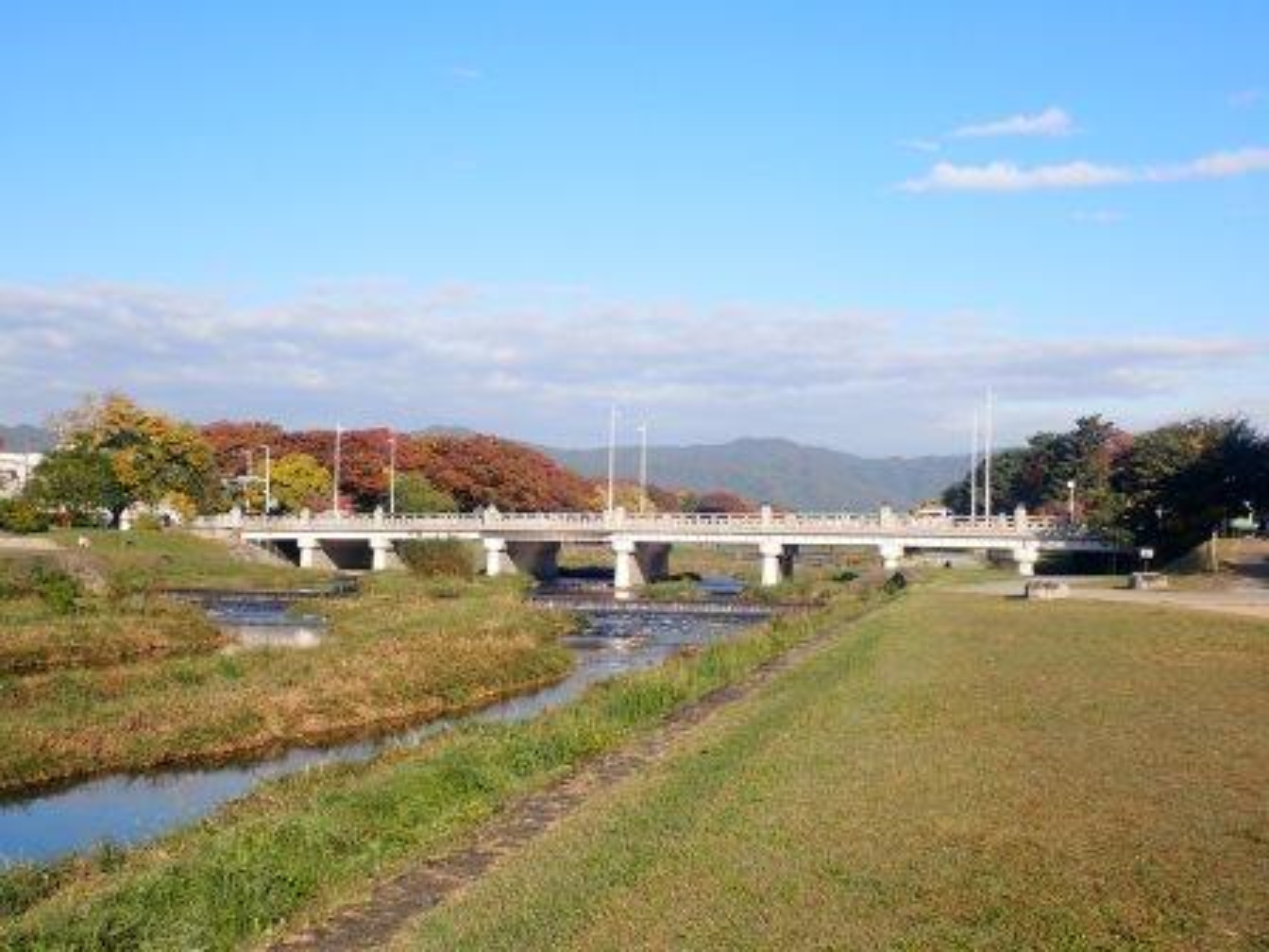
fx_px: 1613
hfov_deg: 42.9
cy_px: 476
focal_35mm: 44
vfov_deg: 32.9
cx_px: 634
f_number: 4
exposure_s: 1/800
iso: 100
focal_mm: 7.84
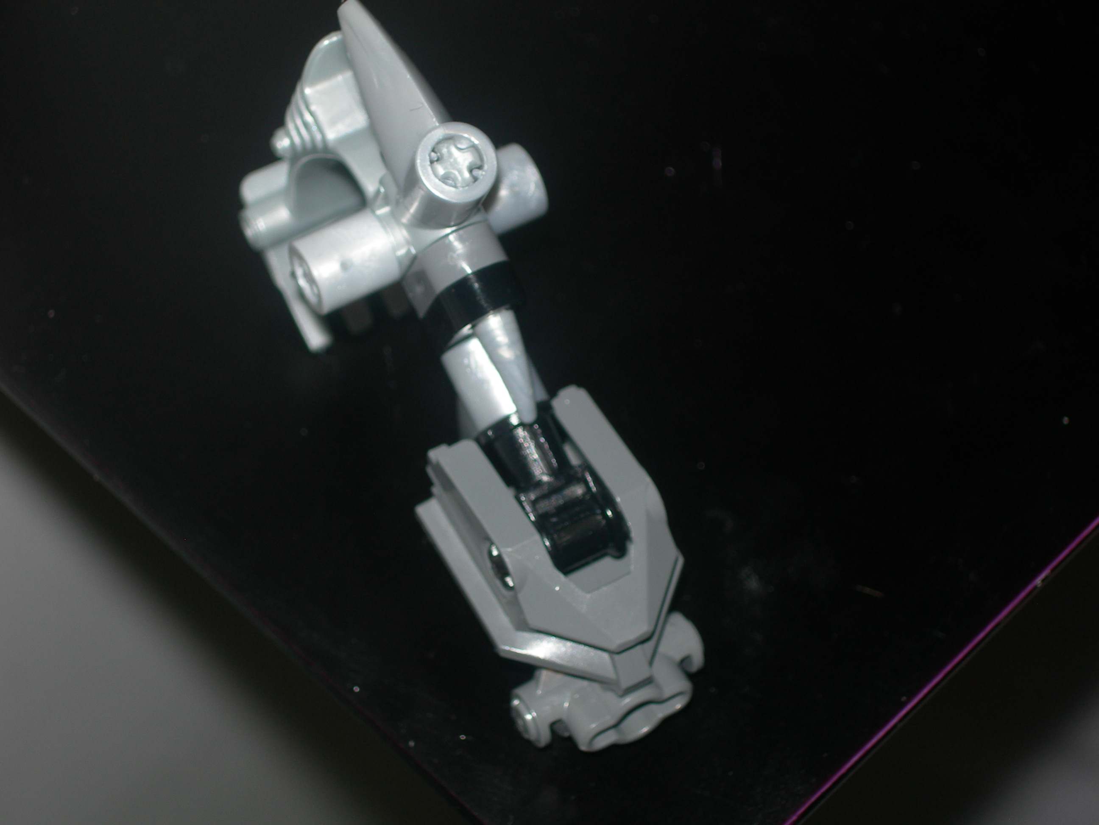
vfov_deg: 13.0
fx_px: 3619
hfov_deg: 17.3
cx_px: 550
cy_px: 412
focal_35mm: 114
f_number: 4.9
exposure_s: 1/60.1
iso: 50
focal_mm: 23.4
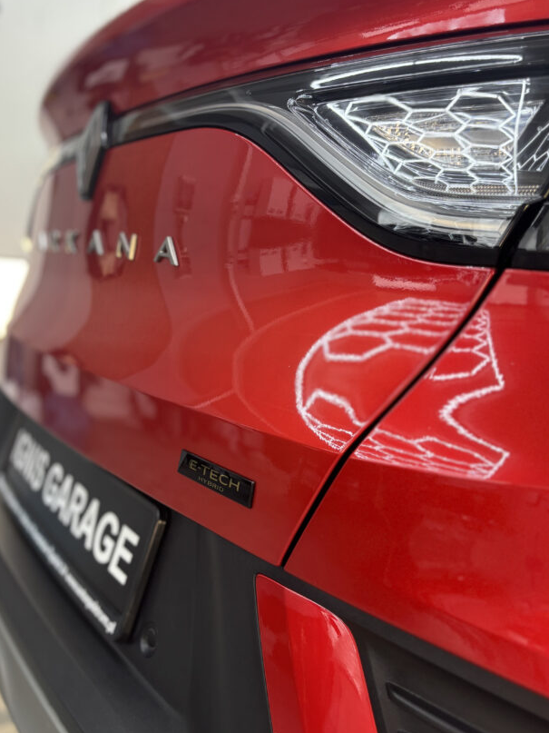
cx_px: 260
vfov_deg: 55.4
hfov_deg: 42.9
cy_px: 359
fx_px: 698
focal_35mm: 33
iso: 125
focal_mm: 5.96
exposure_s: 1/100
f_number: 1.6
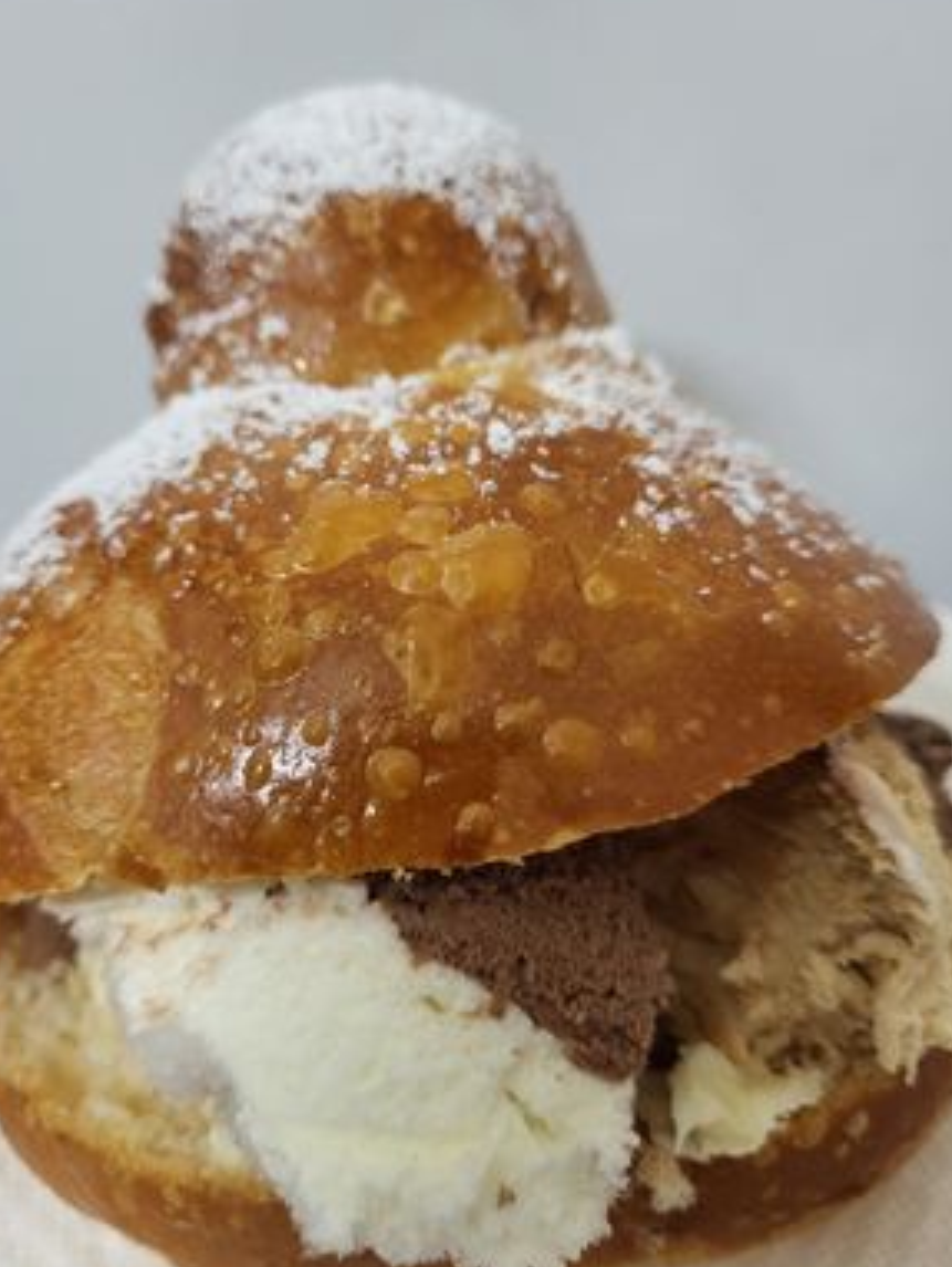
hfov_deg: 48.2
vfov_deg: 61.6
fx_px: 1062
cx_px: 444
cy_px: 657
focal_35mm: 29
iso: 400
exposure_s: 1/50
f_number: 1.8
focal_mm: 5.4
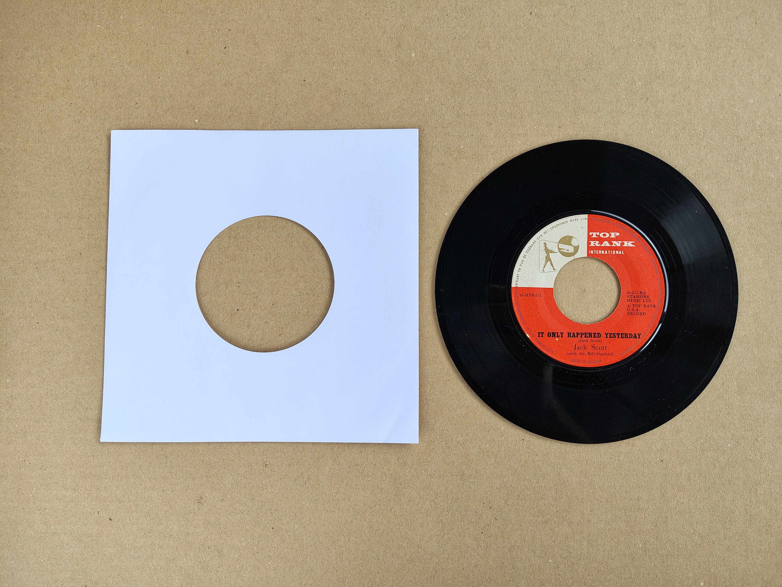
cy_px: 294
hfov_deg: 71.6
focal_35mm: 24
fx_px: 542
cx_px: 391
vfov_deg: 56.8
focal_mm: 5.56
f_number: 1.8
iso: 100
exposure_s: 1/148
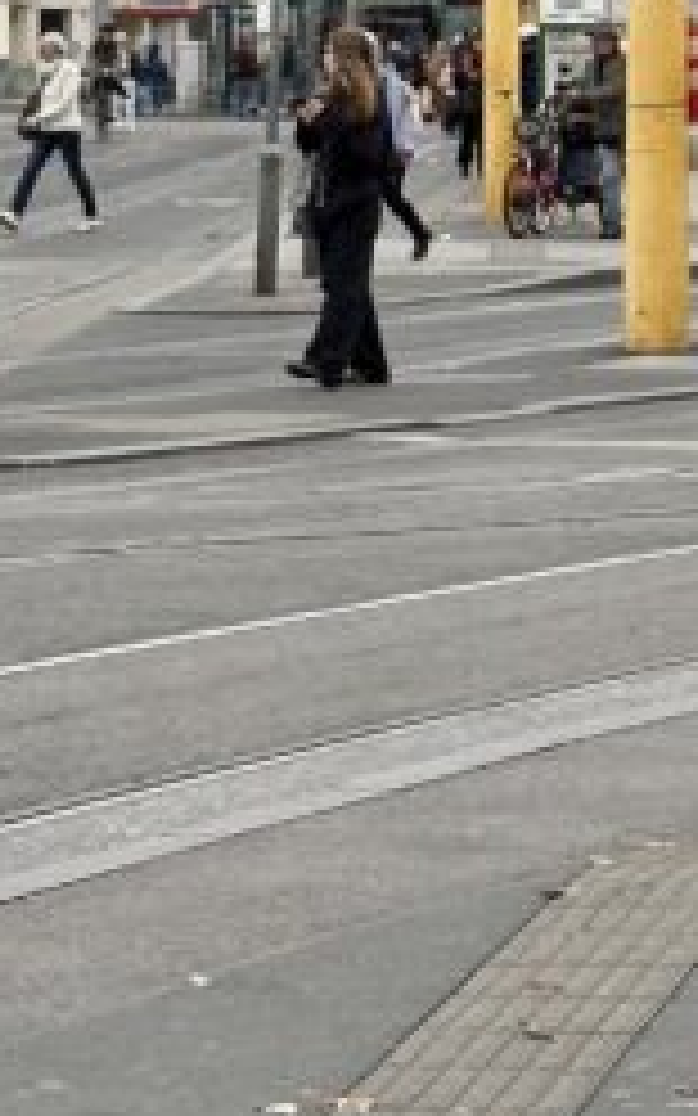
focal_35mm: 210
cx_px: 486
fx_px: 6392
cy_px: -189
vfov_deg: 9.9
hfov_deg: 6.2
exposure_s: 1/676
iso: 64
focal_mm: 6.86
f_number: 1.78
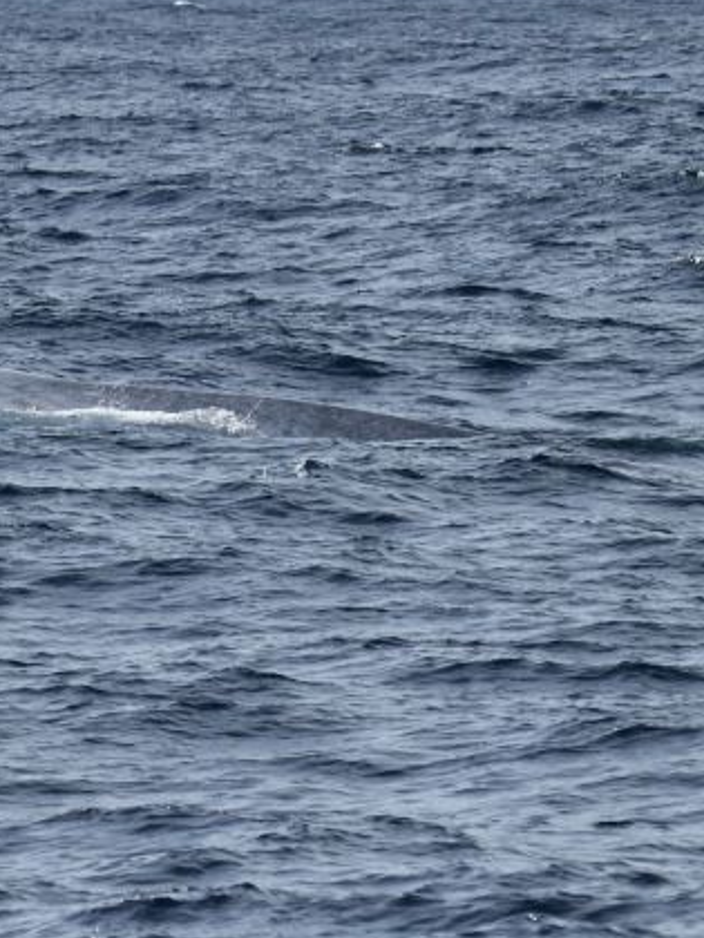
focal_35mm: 366
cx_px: -188
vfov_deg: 5.4
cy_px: 568
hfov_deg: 4.1
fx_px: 9925
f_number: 5.3
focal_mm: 200
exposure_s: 1/8000
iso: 1000
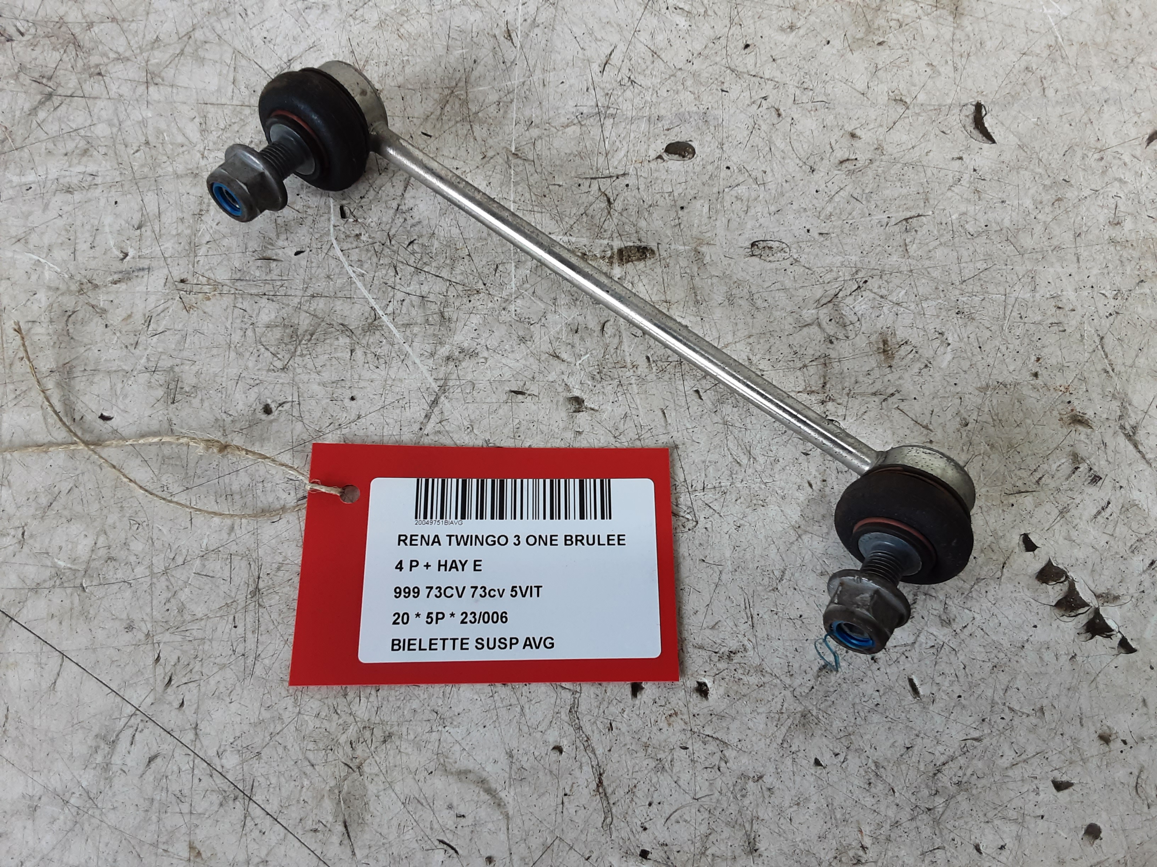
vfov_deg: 51.4
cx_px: 578
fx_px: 902
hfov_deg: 65.3
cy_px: 434
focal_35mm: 27
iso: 80
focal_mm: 2.91
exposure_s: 1/100
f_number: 1.9
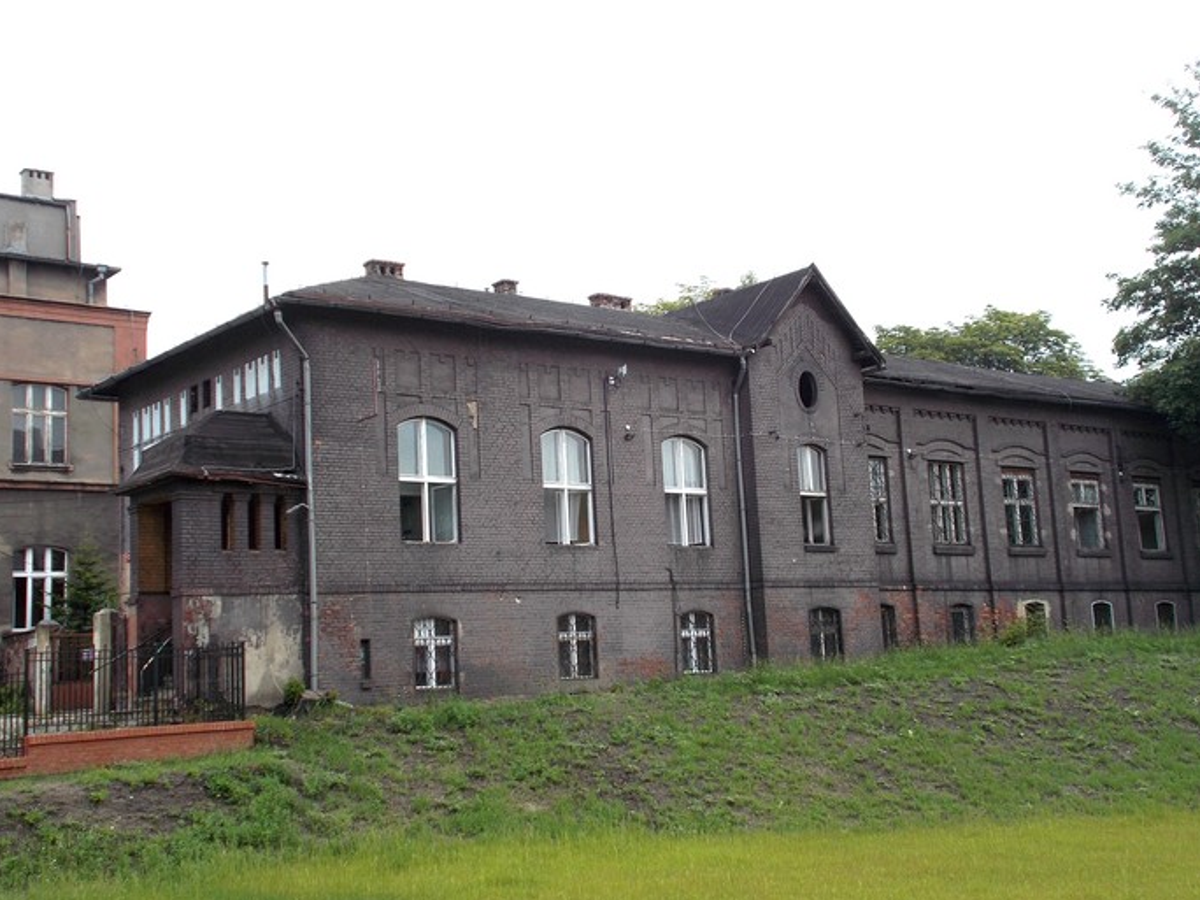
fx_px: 1560
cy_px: 445
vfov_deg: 32.2
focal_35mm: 45
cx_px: 604
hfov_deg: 42.1
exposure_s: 1/500
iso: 80
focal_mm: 7.9
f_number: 4.2
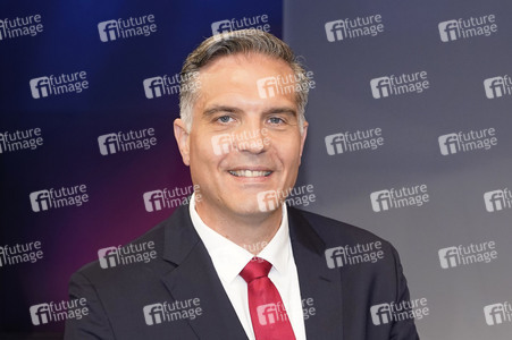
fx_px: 625
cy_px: 170
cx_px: 256
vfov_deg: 30.5
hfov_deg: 44.5
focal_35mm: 44
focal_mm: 44
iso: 2000
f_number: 5.6
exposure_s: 1/160
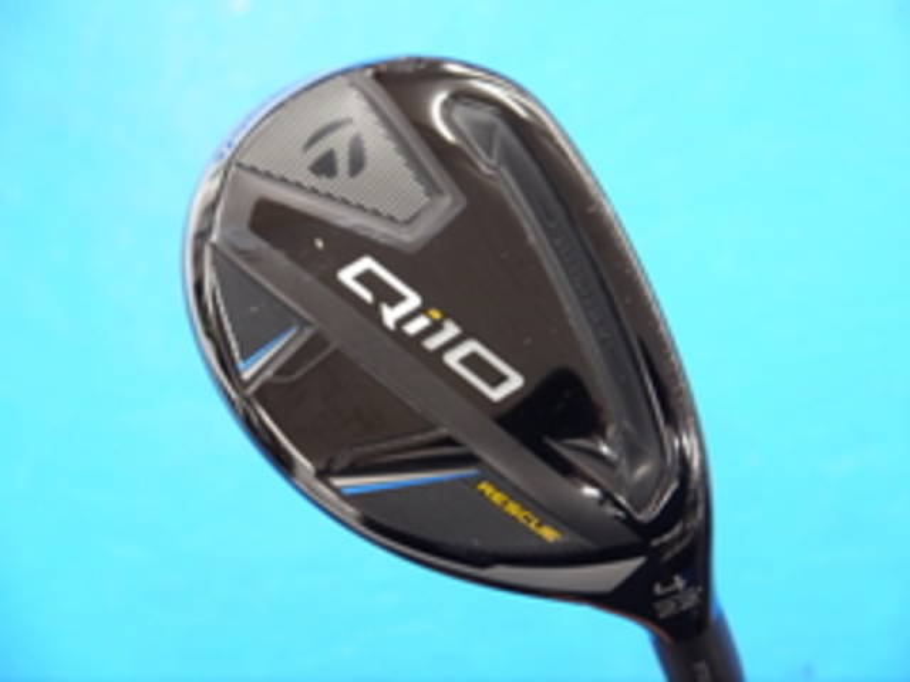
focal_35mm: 84
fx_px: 2208
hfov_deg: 23.3
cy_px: 341
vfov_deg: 17.6
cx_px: 455
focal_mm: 42
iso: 800
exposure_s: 1/50
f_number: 5.6
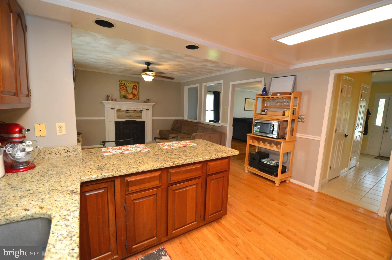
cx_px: 196
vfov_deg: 77.1
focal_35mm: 15
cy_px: 130
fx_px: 163
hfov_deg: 100.5
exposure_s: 1/60
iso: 360
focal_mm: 10
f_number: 4
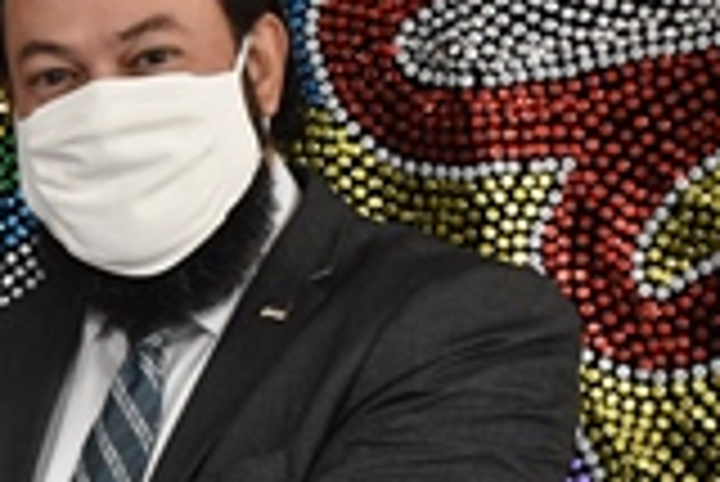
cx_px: -162
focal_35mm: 115
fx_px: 2302
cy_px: 342
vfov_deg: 11.9
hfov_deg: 16.9
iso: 3200
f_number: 4.2
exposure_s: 1/80
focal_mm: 28
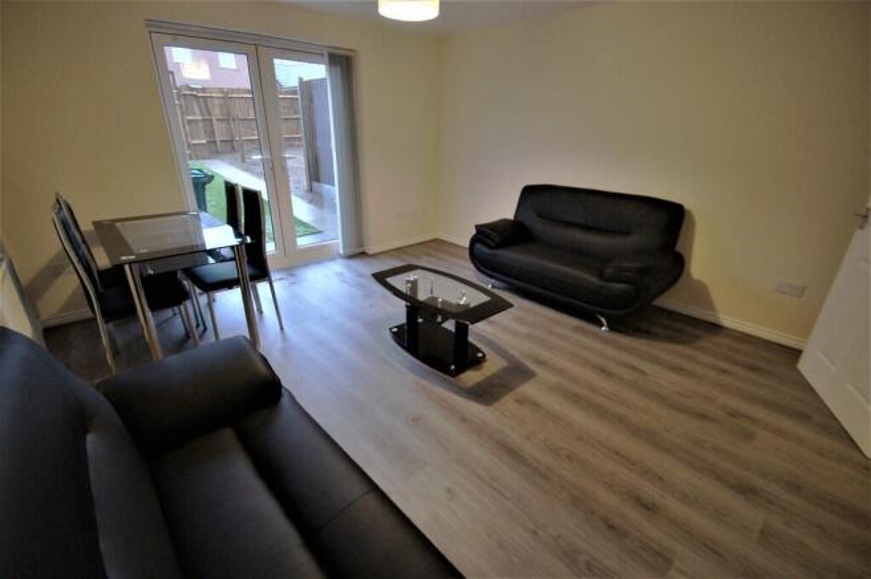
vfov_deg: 77.2
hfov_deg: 100.4
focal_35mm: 15
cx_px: 436
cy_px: 290
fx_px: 363
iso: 1600
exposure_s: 1/60
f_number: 3.5
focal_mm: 10
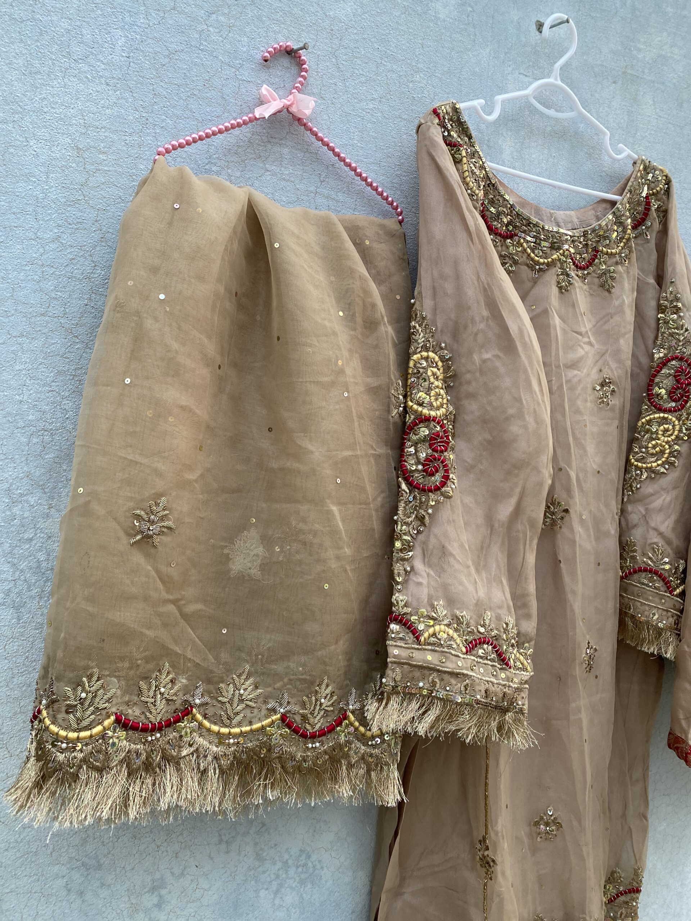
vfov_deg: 67.3
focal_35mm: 26
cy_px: 460
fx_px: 692
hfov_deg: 53.1
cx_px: 346
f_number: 1.8
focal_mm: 4.25
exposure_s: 1/121
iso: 125
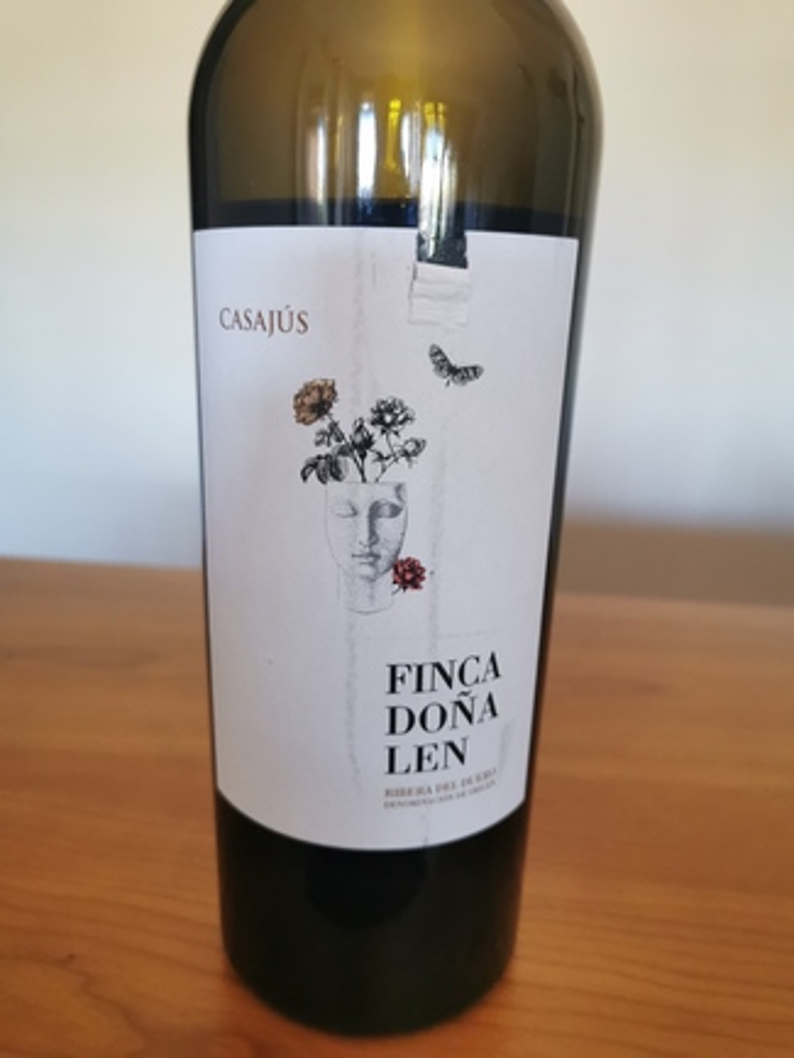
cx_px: 397
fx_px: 825
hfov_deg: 51.4
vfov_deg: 65.3
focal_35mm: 27
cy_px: 529
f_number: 1.8
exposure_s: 1/50
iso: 320
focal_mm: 5.58
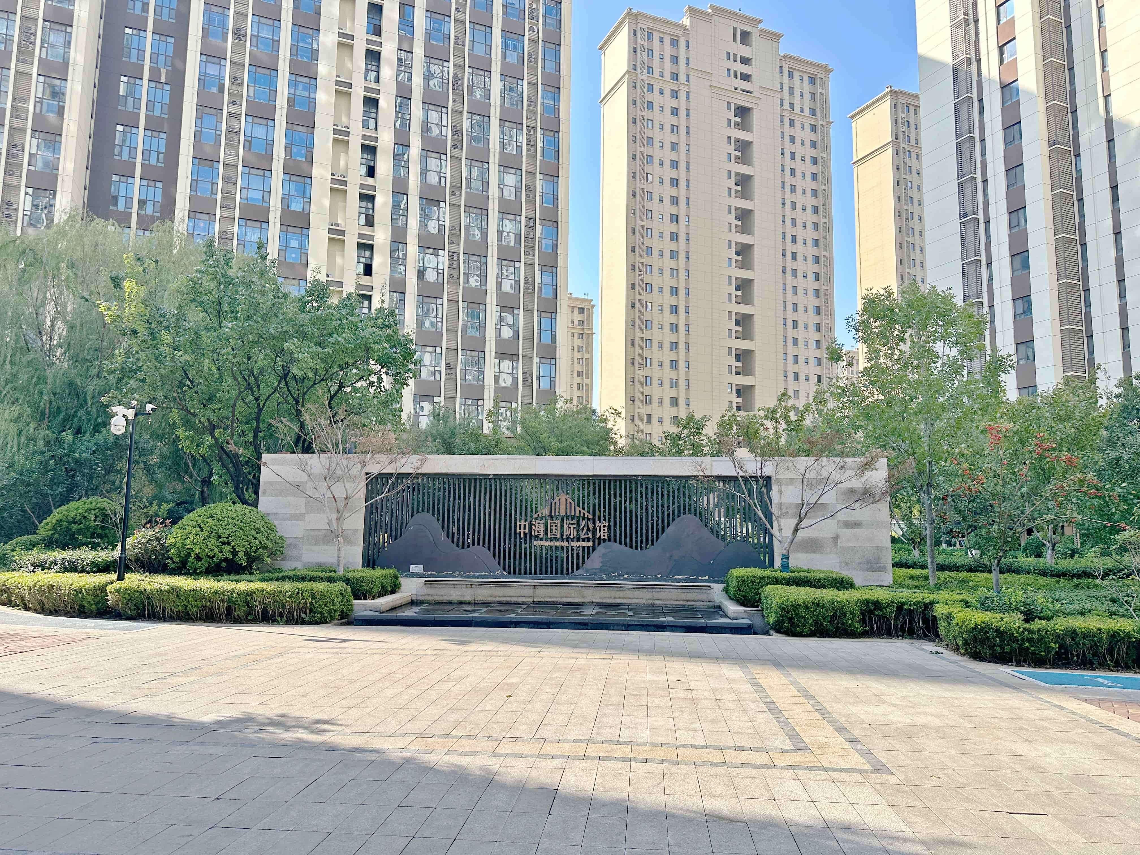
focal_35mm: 24
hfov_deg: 71.6
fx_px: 790
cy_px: 428
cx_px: 570
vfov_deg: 56.8
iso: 80
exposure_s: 1/1880
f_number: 1.78
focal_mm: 6.86
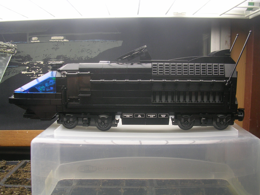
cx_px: 130
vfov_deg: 37.7
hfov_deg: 49.0
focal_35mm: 38
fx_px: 285
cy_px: 98
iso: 50
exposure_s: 1/104
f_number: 2.8
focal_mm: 5.8
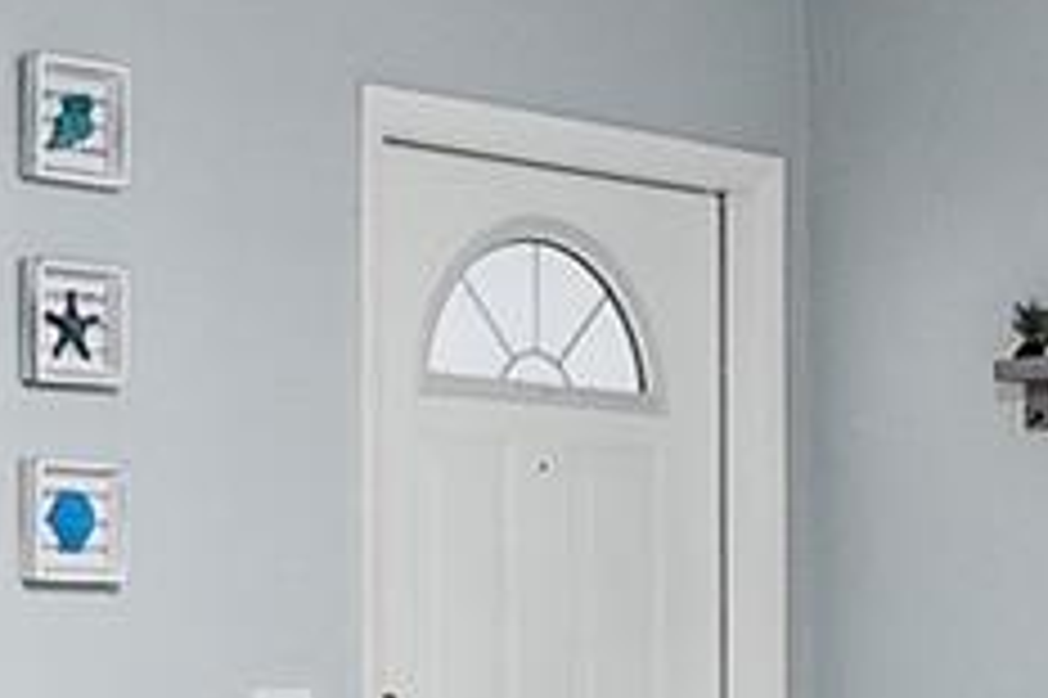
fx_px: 3200
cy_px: 687
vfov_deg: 12.3
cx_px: 274
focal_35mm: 110
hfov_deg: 18.5
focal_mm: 16
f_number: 5.6
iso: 1600
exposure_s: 1/6
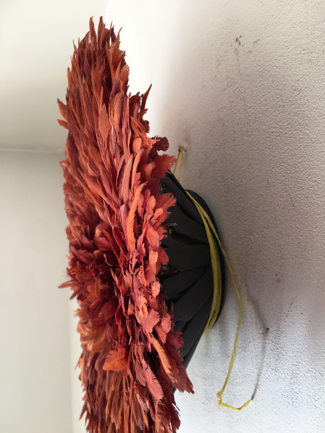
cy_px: 216
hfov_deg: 48.2
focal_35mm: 29
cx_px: 162
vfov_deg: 61.7
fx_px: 363
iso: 40
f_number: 2.2
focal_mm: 4.15
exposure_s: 1/33
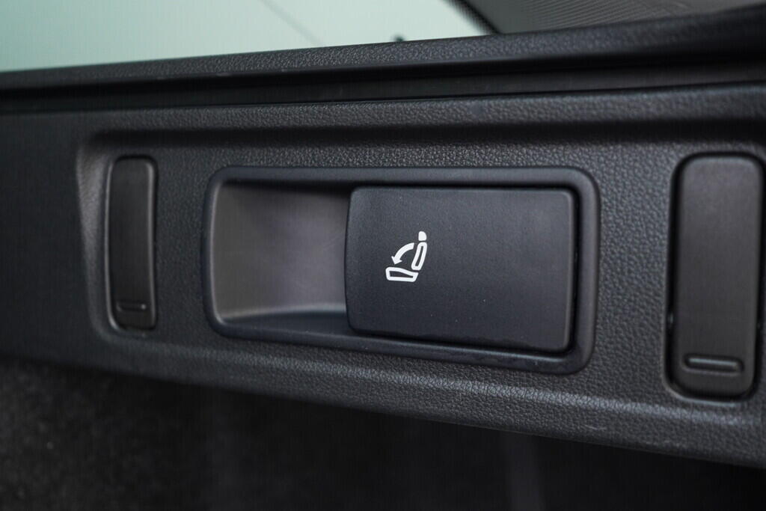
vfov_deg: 36.9
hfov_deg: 53.1
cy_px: 256
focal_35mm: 36
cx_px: 383
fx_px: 766
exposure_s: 1/40
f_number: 2.8
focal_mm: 24
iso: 640
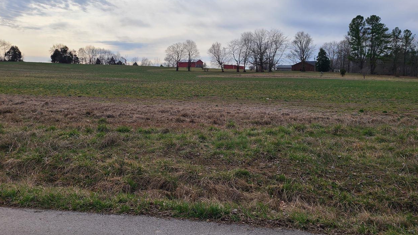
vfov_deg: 40.0
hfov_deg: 66.1
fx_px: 321
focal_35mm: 29
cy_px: 93
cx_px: 206
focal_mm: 5.4
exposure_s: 1/2593
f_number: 1.8
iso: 40
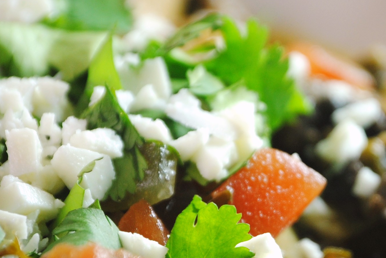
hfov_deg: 3.8
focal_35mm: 541
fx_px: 5813
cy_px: 244
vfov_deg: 2.5
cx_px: 274
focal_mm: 125
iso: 200
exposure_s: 1/250
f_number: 4.8
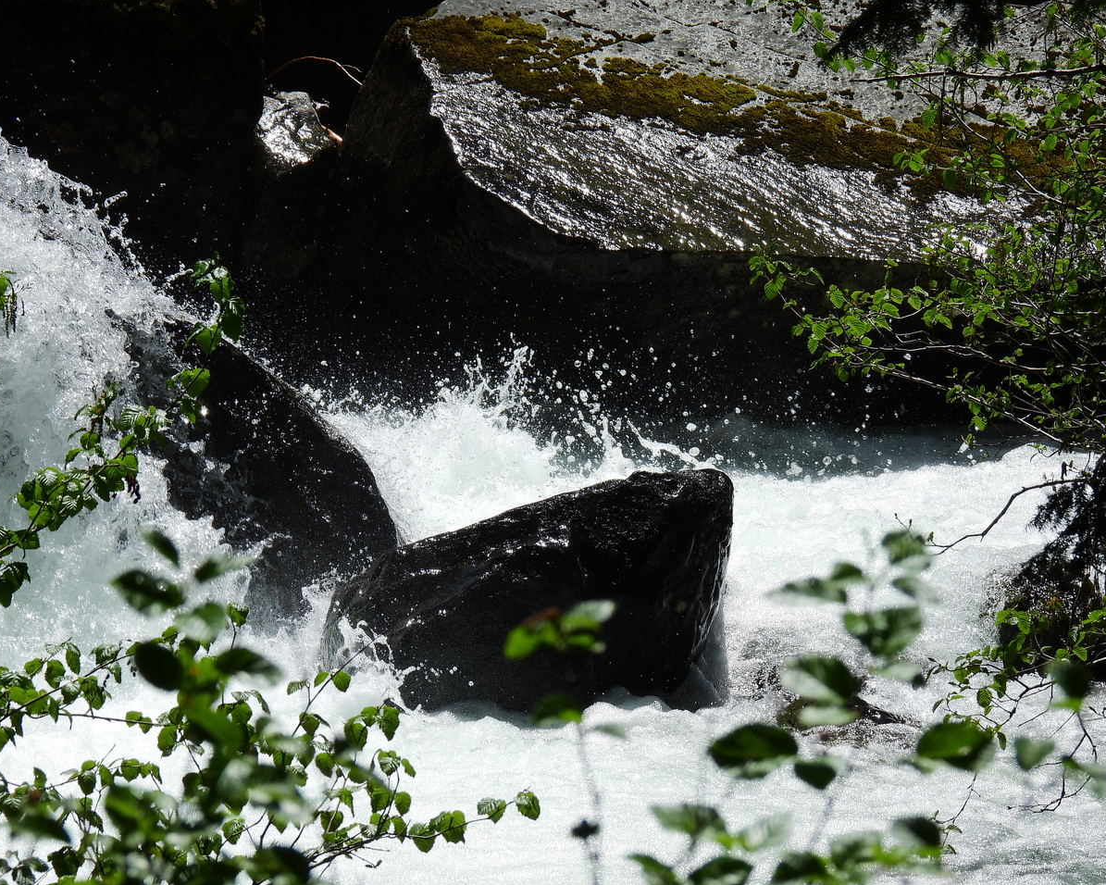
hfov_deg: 5.3
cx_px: 580
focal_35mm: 366
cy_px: 442
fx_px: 11980
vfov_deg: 4.2
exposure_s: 1/1250
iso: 100
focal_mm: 62.5
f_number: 5
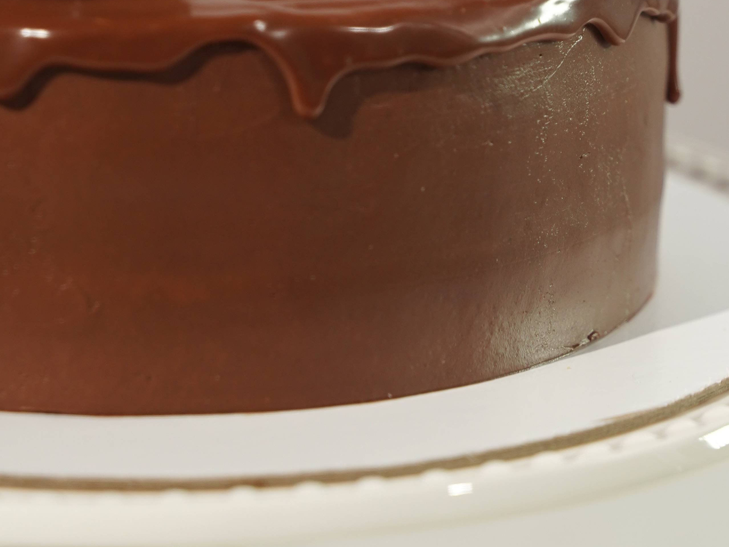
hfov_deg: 12.2
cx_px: 365
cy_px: 6
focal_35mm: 162
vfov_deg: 9.1
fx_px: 3411
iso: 800
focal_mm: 75
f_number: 4.5
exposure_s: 1/160
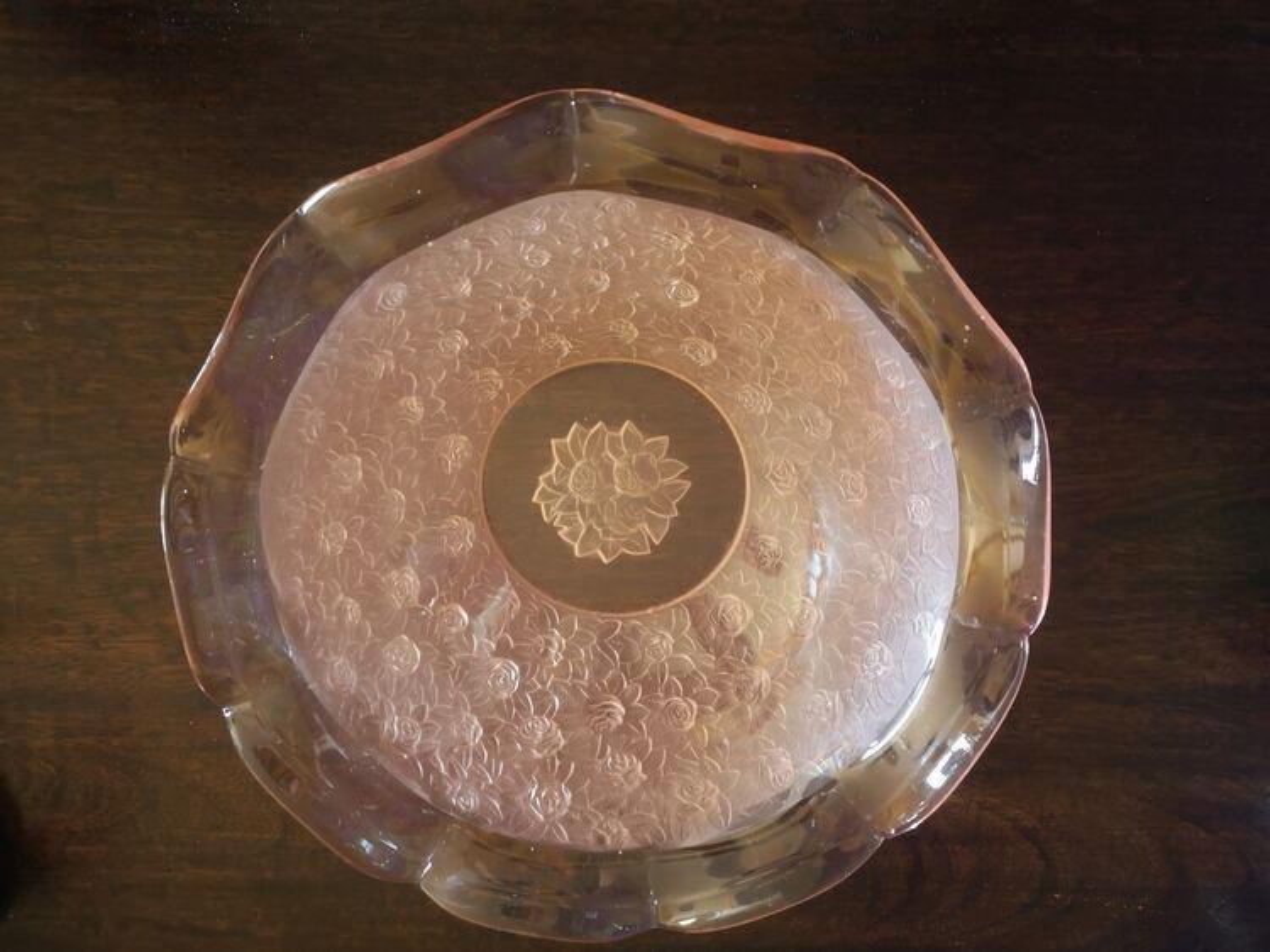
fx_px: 990
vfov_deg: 51.3
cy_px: 476
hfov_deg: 65.3
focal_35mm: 27
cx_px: 635
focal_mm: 5.58
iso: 640
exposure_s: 1/16.7
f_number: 1.8
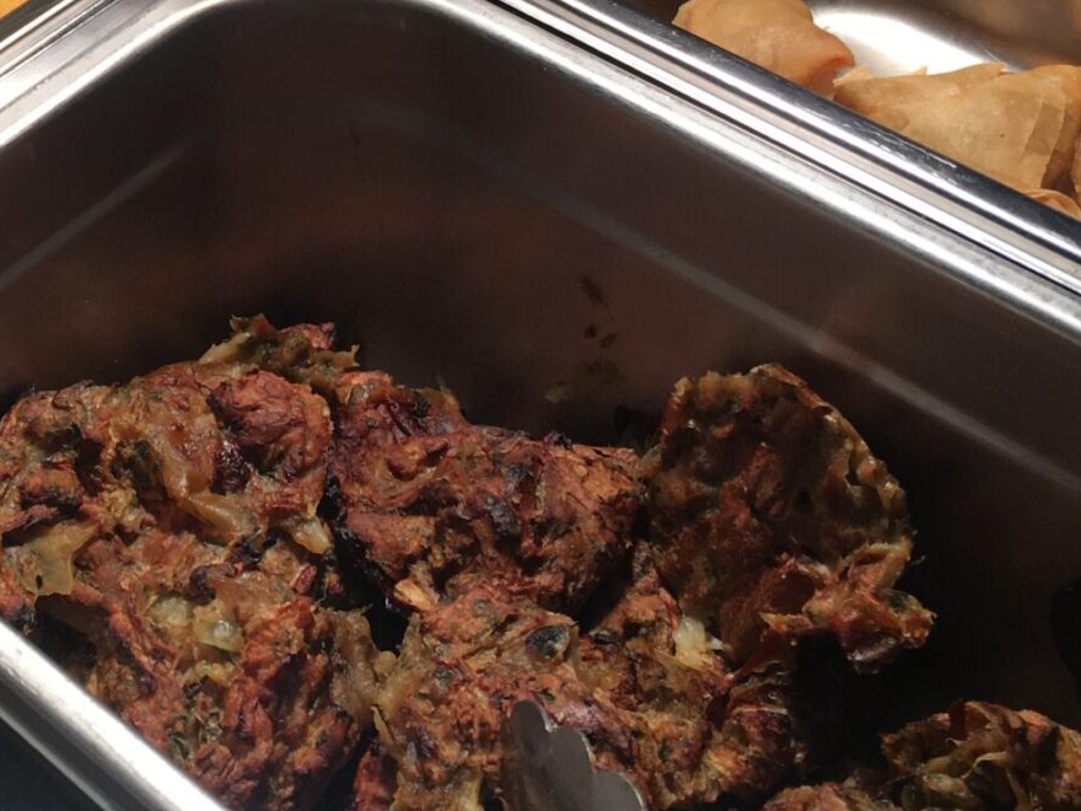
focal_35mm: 75
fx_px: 2342
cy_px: -122
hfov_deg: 25.0
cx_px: 49
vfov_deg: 18.7
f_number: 2.2
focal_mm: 4.15
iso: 32
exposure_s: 1/100
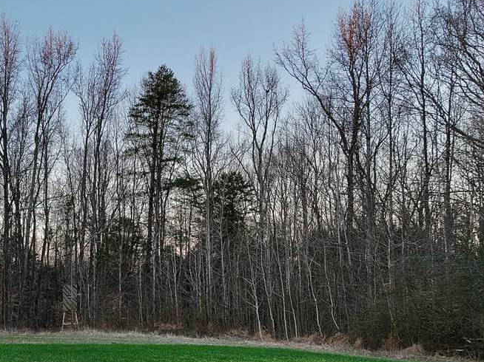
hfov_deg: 38.5
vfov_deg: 30.0
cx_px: 77
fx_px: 657
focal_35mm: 47
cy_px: 296
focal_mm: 12.29
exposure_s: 1/120
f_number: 2.8
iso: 220
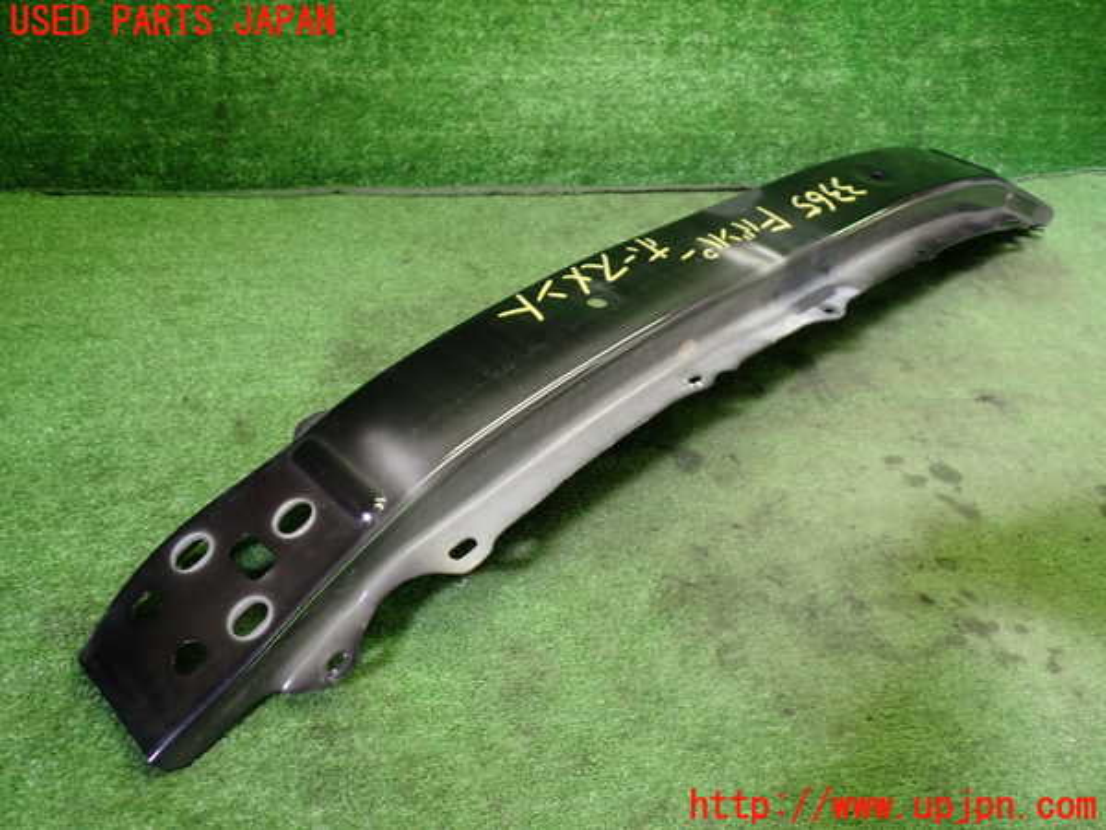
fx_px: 959
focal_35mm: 30
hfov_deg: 60.0
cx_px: 553
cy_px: 415
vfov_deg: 46.8
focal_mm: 5.4
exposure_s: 1/50
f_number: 2.3
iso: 200
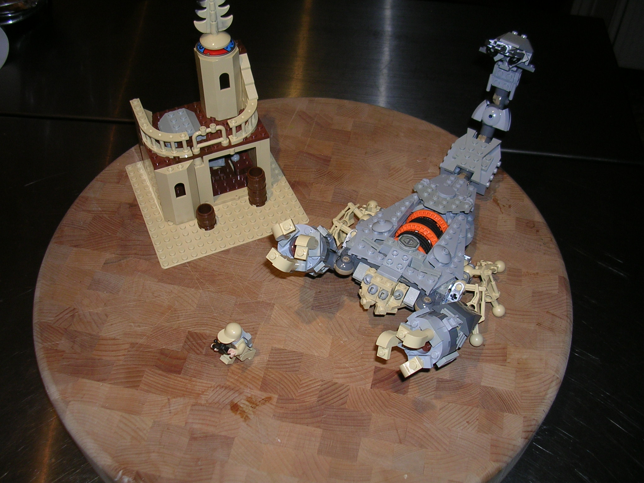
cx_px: 322
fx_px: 707
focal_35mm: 38
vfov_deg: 37.7
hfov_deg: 49.0
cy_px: 242
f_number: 2.8
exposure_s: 1/60.1
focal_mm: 5.8
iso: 50
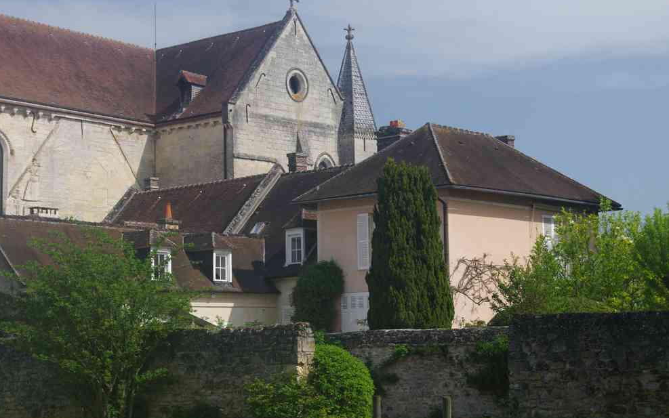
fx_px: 1213
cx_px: 332
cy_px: 220
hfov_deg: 30.8
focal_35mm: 67
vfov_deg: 19.6
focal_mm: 43
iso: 200
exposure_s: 1/100
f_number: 11
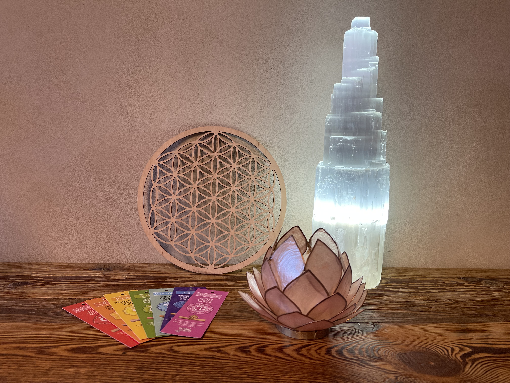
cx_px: 255
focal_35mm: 25
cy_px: 192
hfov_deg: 69.4
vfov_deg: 54.9
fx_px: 368
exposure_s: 1/100
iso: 125
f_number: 1.6
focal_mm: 5.1
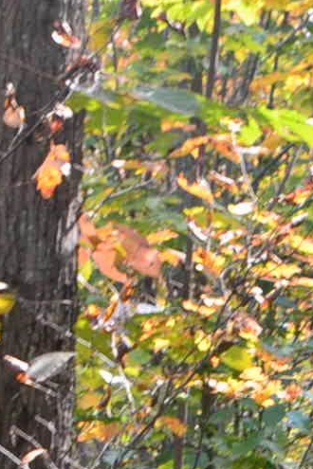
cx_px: 779
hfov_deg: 9.1
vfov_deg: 15.0
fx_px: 1747
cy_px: 474
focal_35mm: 134
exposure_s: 1/100
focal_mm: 18
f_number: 9
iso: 400
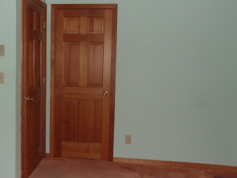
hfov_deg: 43.6
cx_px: 93
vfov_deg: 33.6
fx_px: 294
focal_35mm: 43
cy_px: 83
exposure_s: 1/34
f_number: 3
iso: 200
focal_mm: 4.9
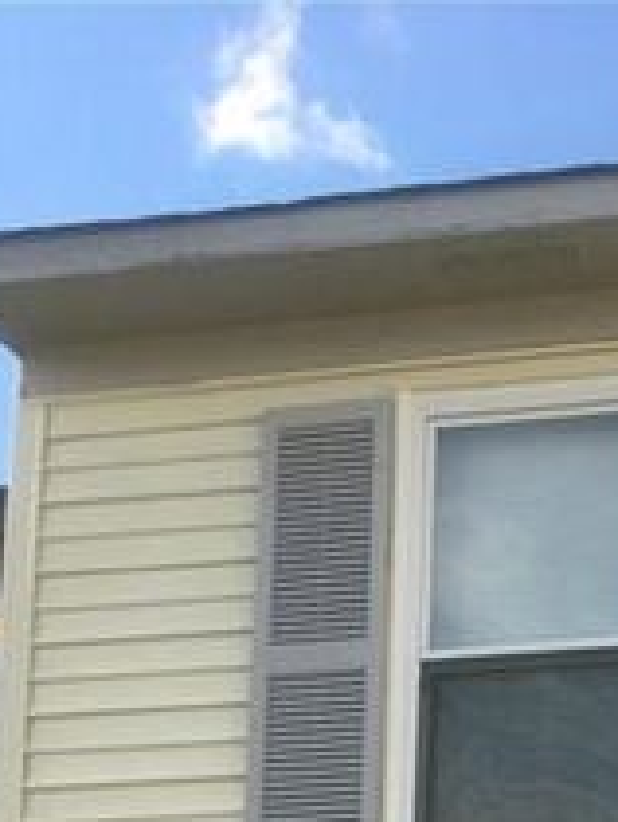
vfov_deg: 18.4
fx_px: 2186
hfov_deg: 15.1
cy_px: 1302
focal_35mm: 92
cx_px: 888
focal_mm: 4.15
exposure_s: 1/527
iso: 25
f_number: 2.2
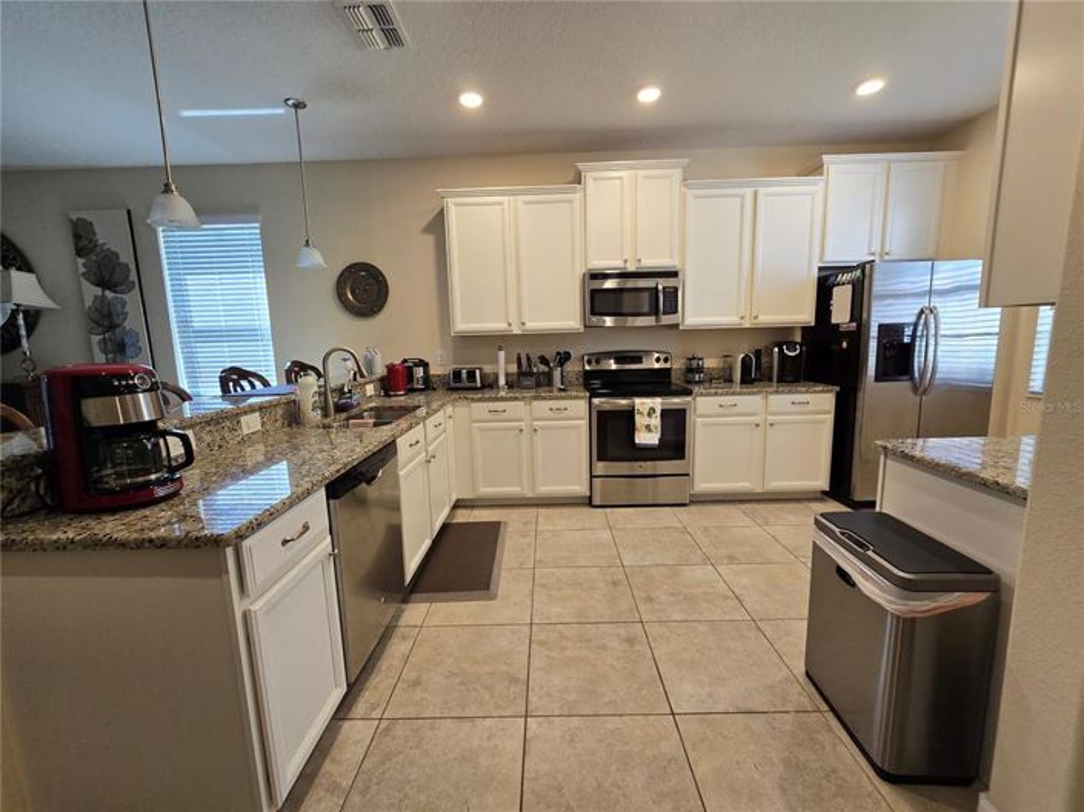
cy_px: 406
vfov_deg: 89.9
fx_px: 407
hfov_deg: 106.2
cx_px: 542
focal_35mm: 13
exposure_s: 1/60
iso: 100
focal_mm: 2.2
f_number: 2.2
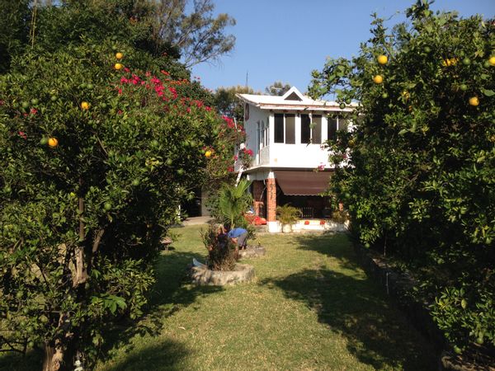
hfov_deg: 55.4
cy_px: 186
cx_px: 248
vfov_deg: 42.9
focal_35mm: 33
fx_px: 472
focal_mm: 4.12
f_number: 2.4
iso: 50
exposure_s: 1/985
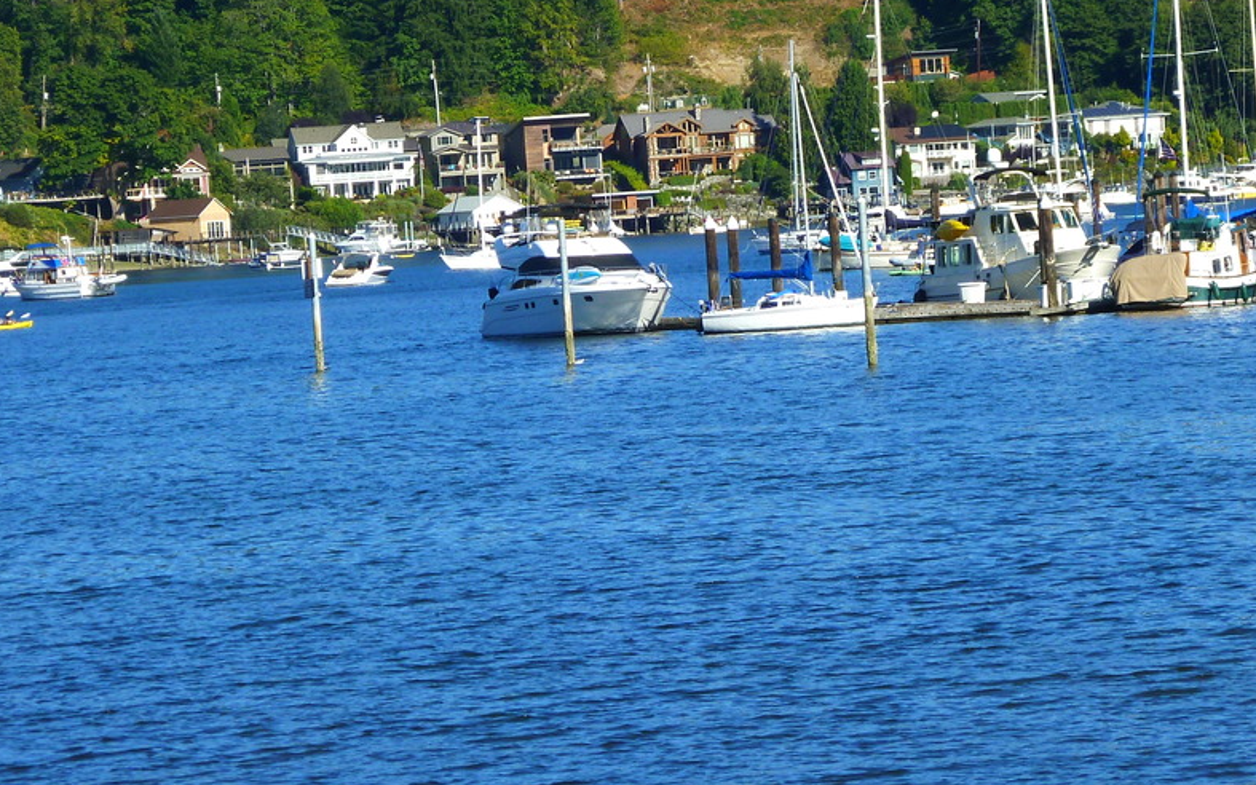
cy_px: 282
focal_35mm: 224
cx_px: 608
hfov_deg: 9.4
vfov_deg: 5.9
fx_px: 7668
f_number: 5.5
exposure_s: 1/200
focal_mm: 23.3
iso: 80
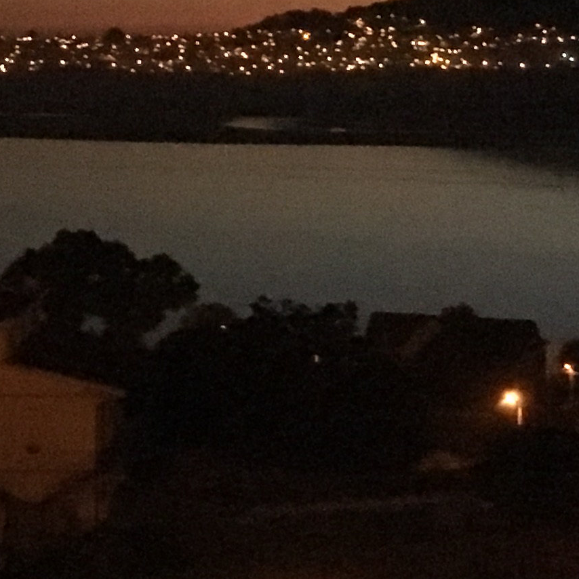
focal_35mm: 121
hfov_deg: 14.4
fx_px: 2290
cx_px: 319
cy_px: -47
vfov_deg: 14.1
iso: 2000
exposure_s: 1/17
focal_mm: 4.15
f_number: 2.2
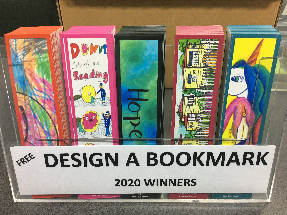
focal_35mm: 29
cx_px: 144
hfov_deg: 61.7
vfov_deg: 48.2
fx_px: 240
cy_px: 108
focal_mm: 4.15
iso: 64
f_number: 2.2
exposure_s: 1/17
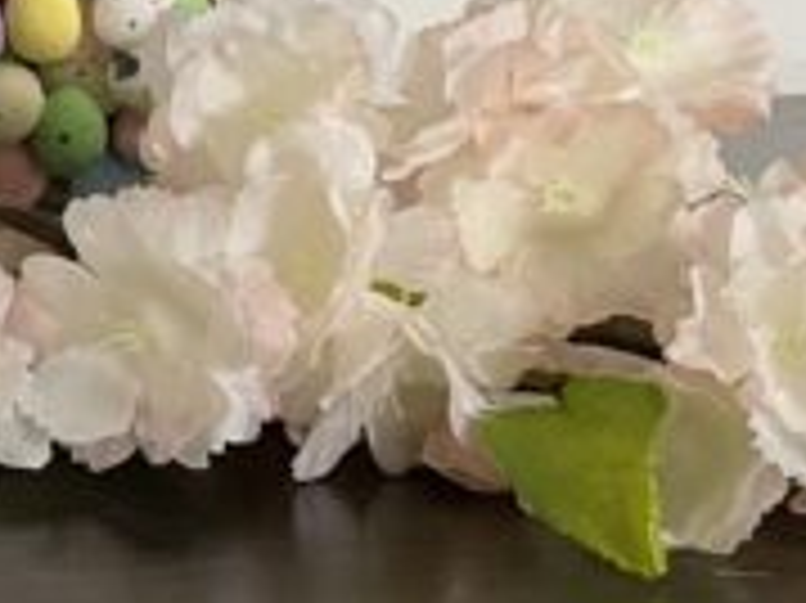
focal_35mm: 149
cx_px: -585
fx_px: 3467
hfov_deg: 12.3
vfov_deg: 9.6
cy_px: -324
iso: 200
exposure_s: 1/60
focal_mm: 4.2
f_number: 1.6
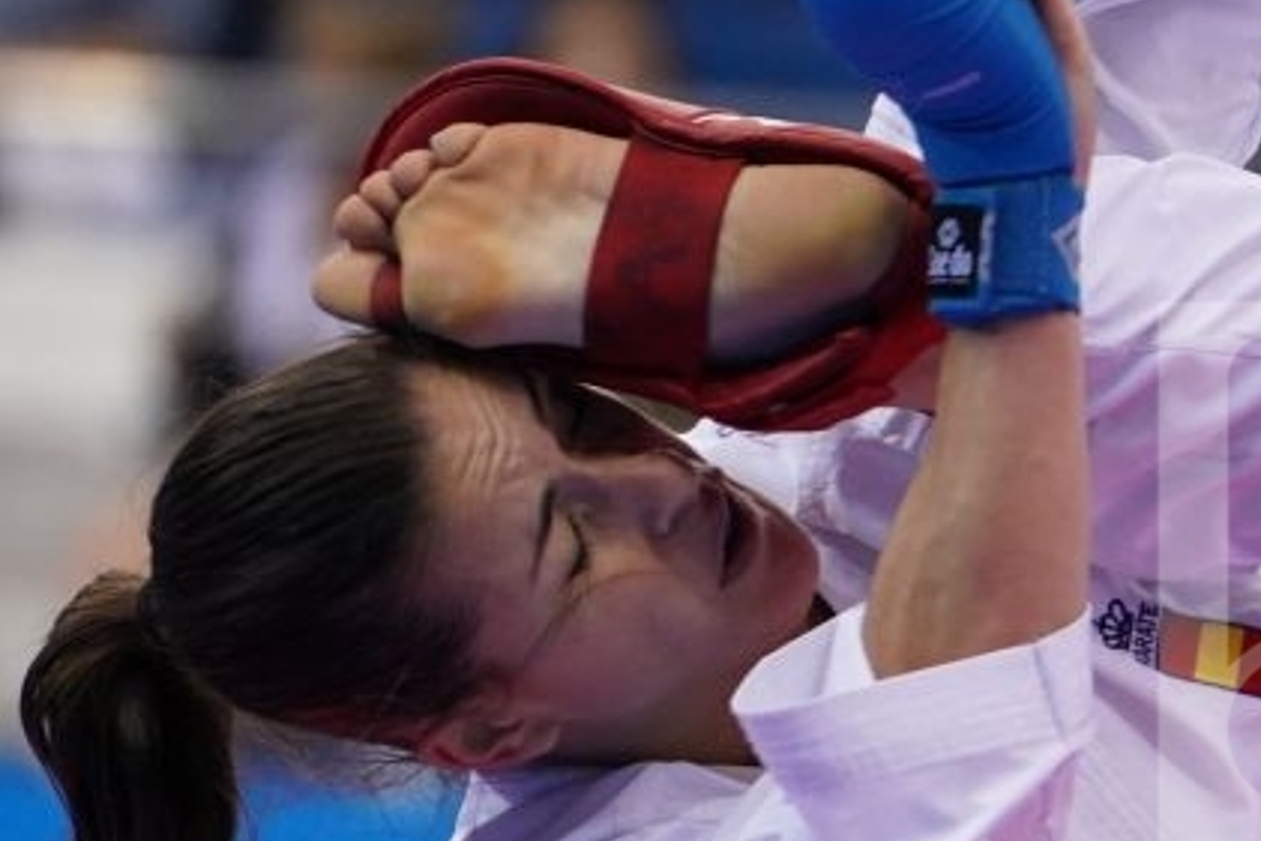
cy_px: 575
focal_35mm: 855
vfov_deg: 1.6
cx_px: 2453
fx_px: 29957
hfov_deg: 2.4
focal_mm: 200
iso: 1600
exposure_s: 1/1000
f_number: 2.8
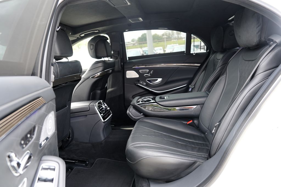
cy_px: 94
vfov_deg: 53.1
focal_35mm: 24
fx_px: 187
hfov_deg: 73.7
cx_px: 140
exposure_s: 1/60
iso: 250
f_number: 4
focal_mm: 24
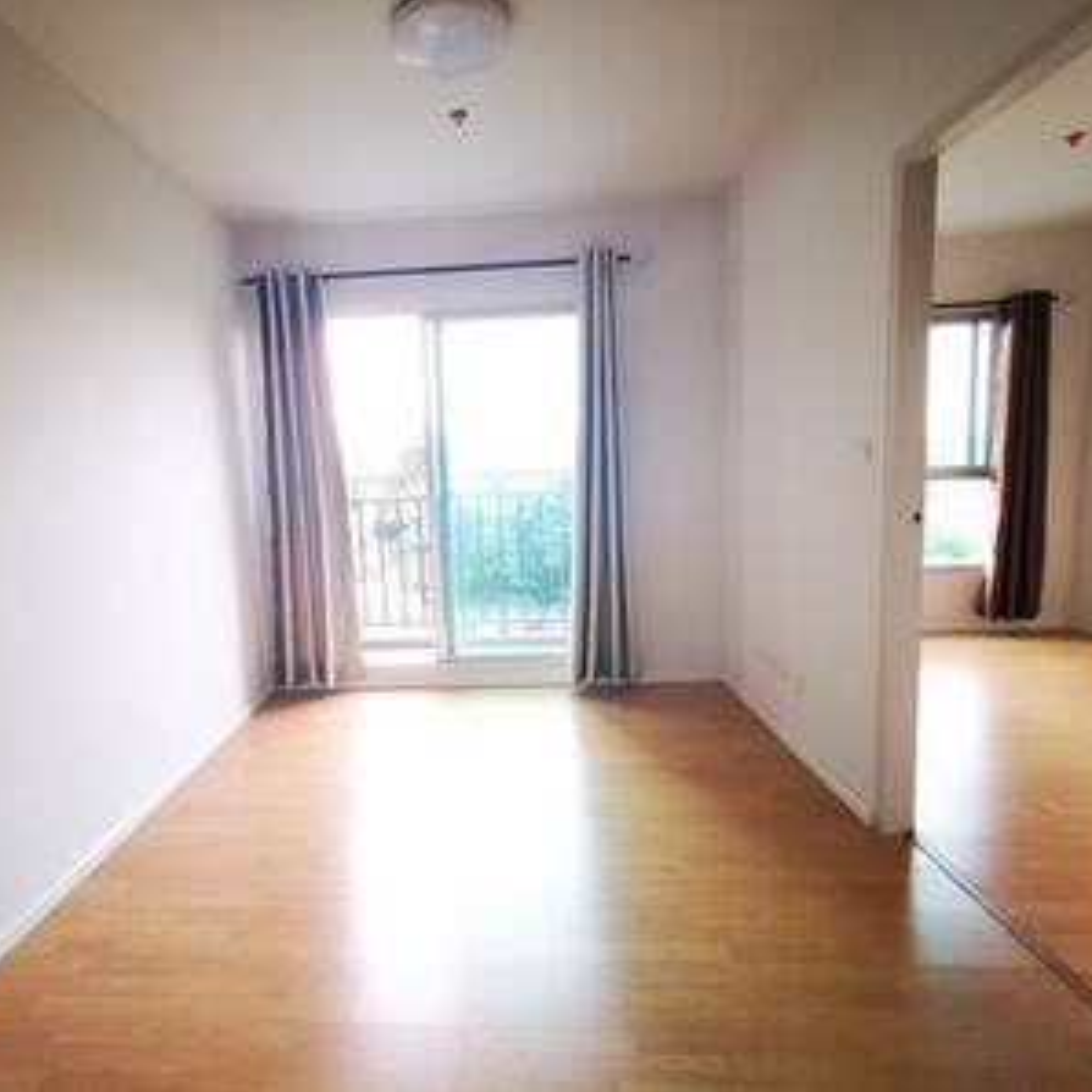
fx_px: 678
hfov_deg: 77.1
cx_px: 454
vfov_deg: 77.7
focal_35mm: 19
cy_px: 546
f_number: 2.2
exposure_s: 1/50
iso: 400
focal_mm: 2.35
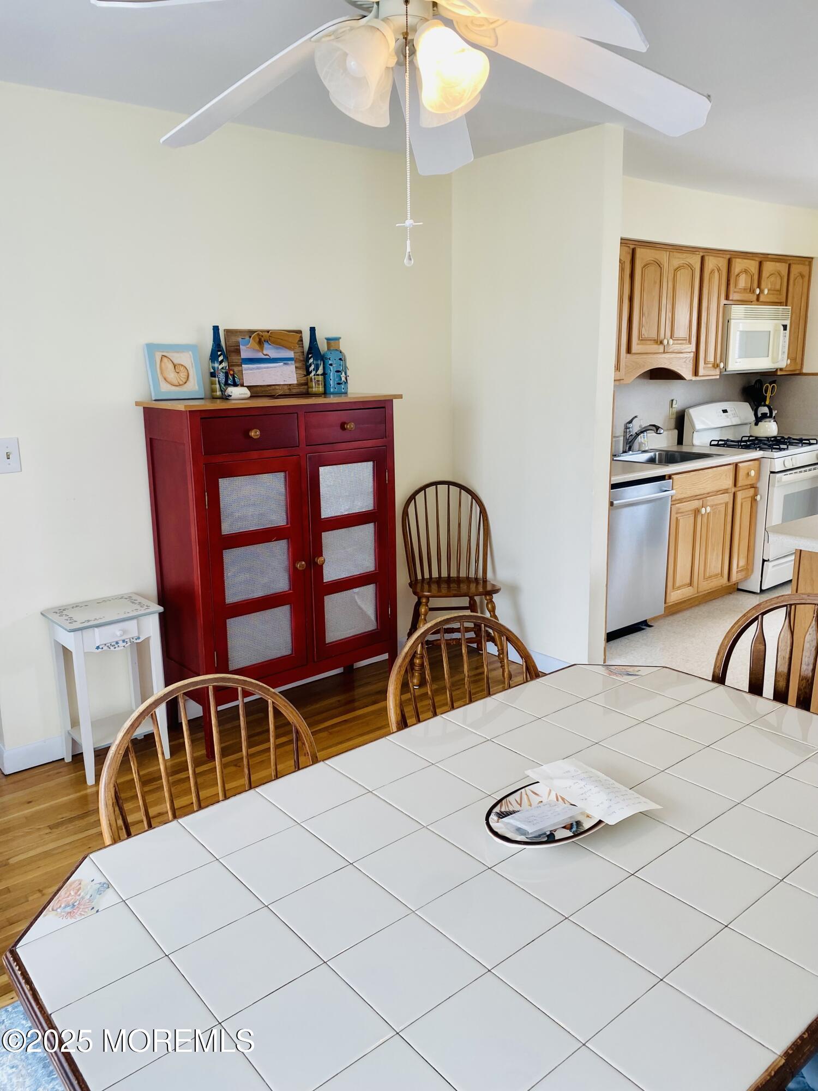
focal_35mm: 26
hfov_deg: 53.1
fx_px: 819
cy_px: 546
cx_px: 409
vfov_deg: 67.3
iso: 64
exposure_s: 1/120
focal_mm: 4.25
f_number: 1.8
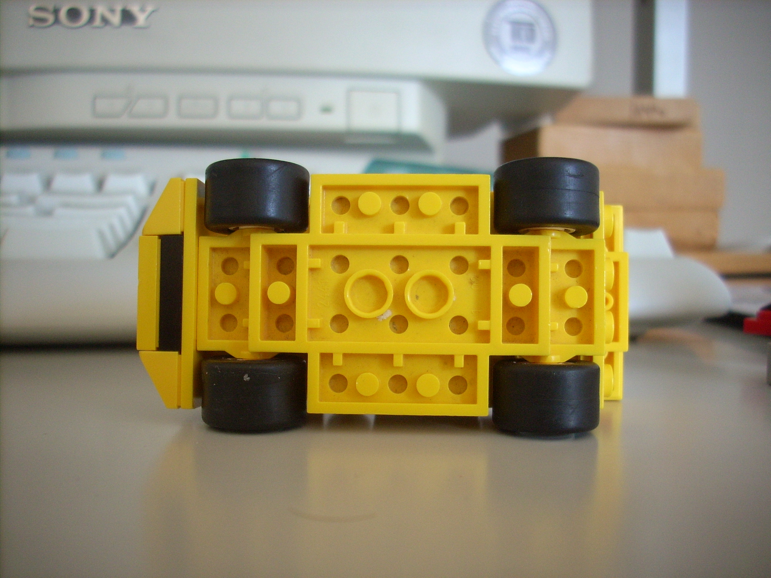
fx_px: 824
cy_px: 289
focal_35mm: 37
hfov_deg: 50.1
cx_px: 386
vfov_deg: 38.7
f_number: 2.8
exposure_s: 1/30
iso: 161
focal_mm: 6.2
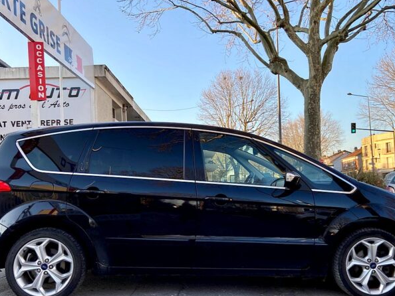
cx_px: 200
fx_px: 400
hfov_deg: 52.6
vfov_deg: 40.5
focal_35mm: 35
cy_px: 180
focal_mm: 4.25
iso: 32
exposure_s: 1/508
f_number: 1.8
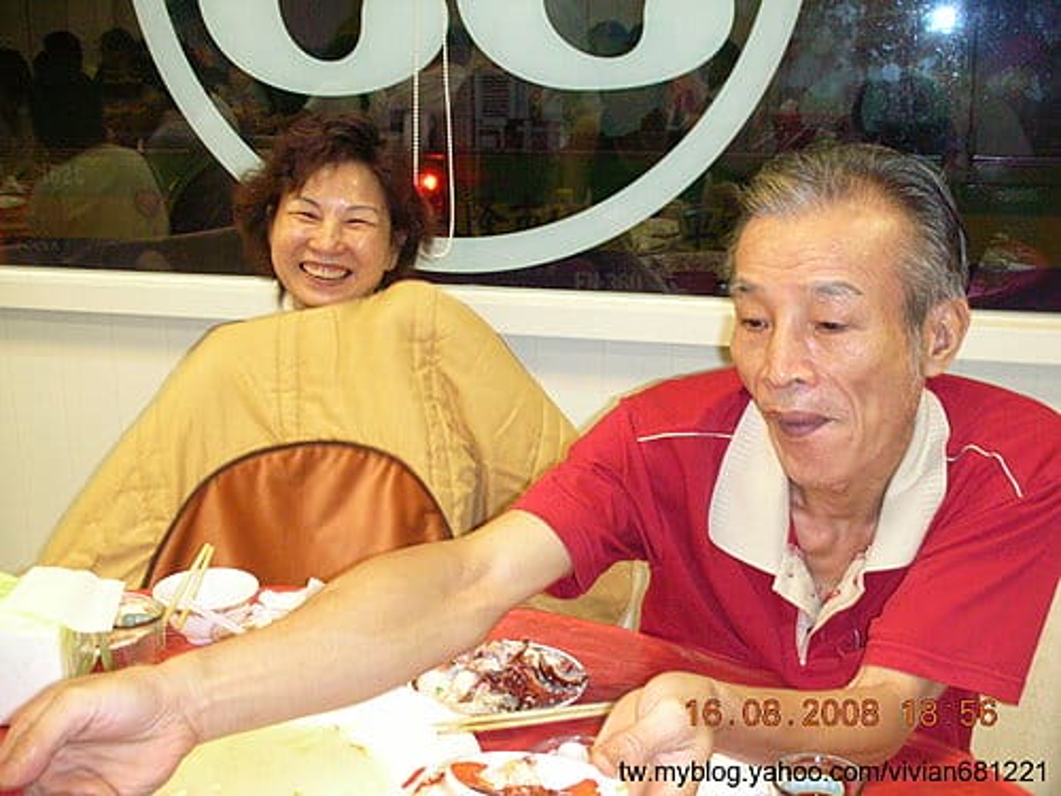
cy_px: 398
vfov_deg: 31.5
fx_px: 1410
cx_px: 530
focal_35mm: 46
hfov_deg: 41.2
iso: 400
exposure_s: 1/30
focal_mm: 7.7
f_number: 3.5
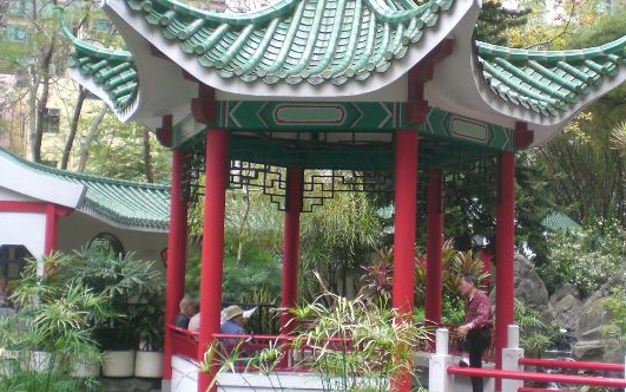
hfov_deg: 35.8
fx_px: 955
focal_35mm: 56
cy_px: 179
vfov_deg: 23.1
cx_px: 431
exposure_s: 1/80
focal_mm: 6.3
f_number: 3.1
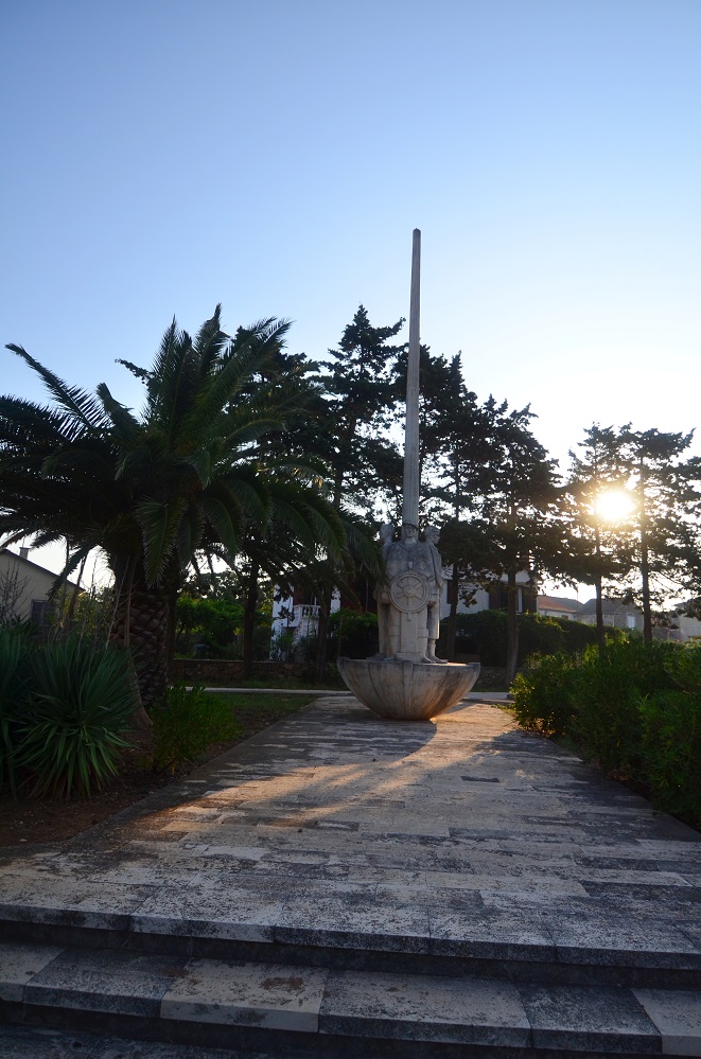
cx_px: 350
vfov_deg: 85.6
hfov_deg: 63.0
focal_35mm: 20
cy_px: 530
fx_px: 573
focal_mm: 13
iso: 400
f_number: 4
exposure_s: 1/4000
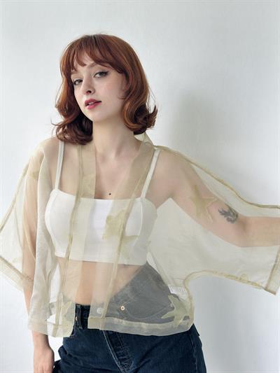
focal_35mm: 48
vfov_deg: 39.6
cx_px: 140
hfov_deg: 30.3
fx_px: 517
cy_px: 186
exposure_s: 1/220
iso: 80
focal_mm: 6.86
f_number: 1.78
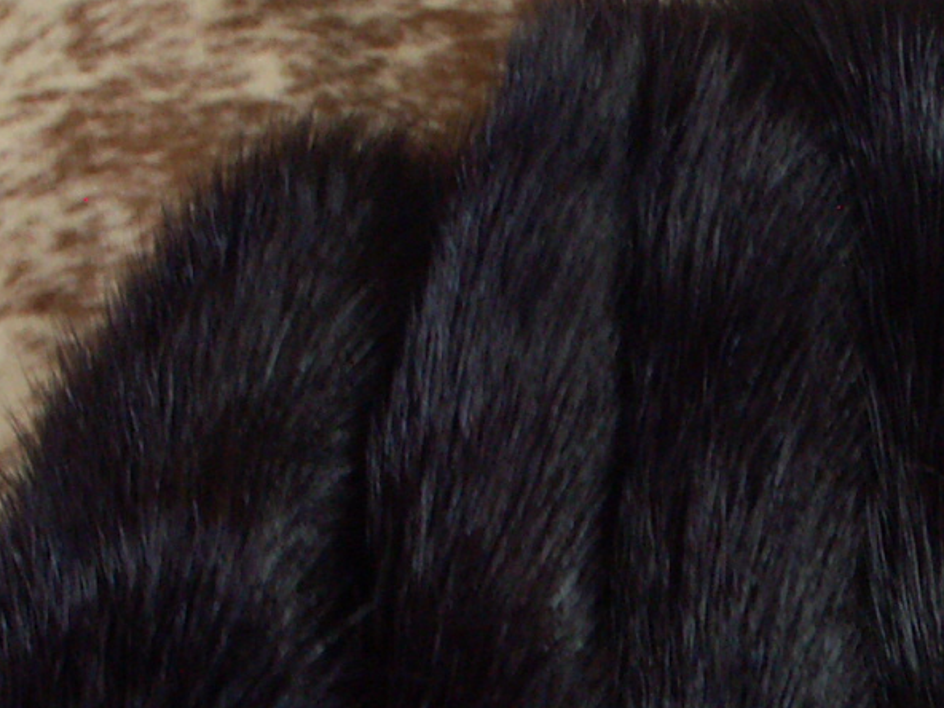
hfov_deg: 15.9
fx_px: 3354
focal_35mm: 123
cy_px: 847
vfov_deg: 11.8
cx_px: 802
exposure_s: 1/8
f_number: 7.1
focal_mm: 9.11
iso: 100
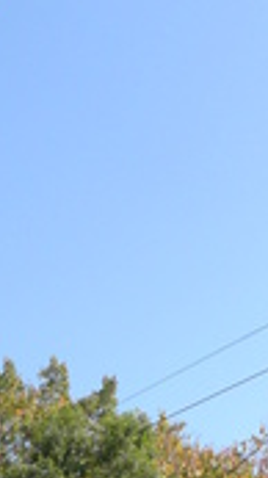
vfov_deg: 16.4
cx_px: 29
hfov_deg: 11.3
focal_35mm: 106
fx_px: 1342
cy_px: 901
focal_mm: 5.1
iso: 80
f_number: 3.2
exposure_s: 1/400
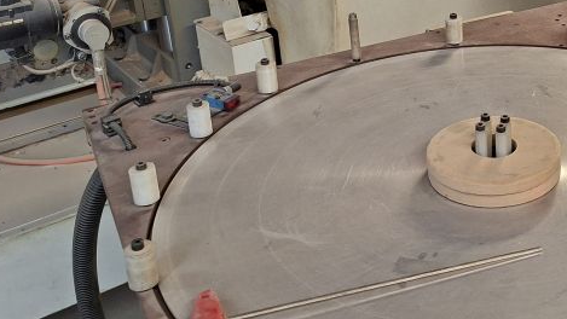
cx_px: 535
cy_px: -8
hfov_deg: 34.1
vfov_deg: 20.4
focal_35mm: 57
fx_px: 857
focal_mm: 5.54
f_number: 1.8
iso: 250
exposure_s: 1/120
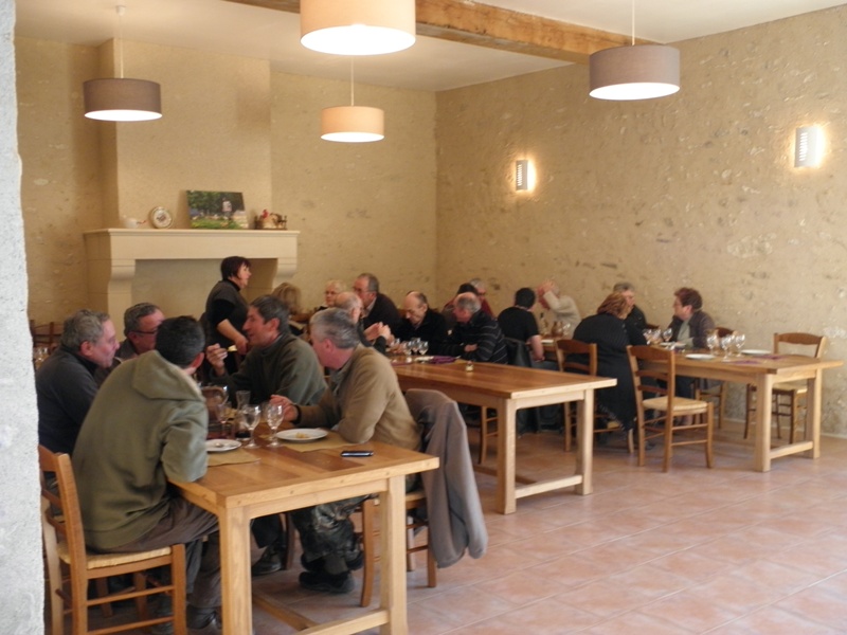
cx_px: 424
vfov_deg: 39.7
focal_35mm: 36
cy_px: 318
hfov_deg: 51.4
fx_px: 881
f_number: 3.7
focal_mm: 6.4
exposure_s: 1/15
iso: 200
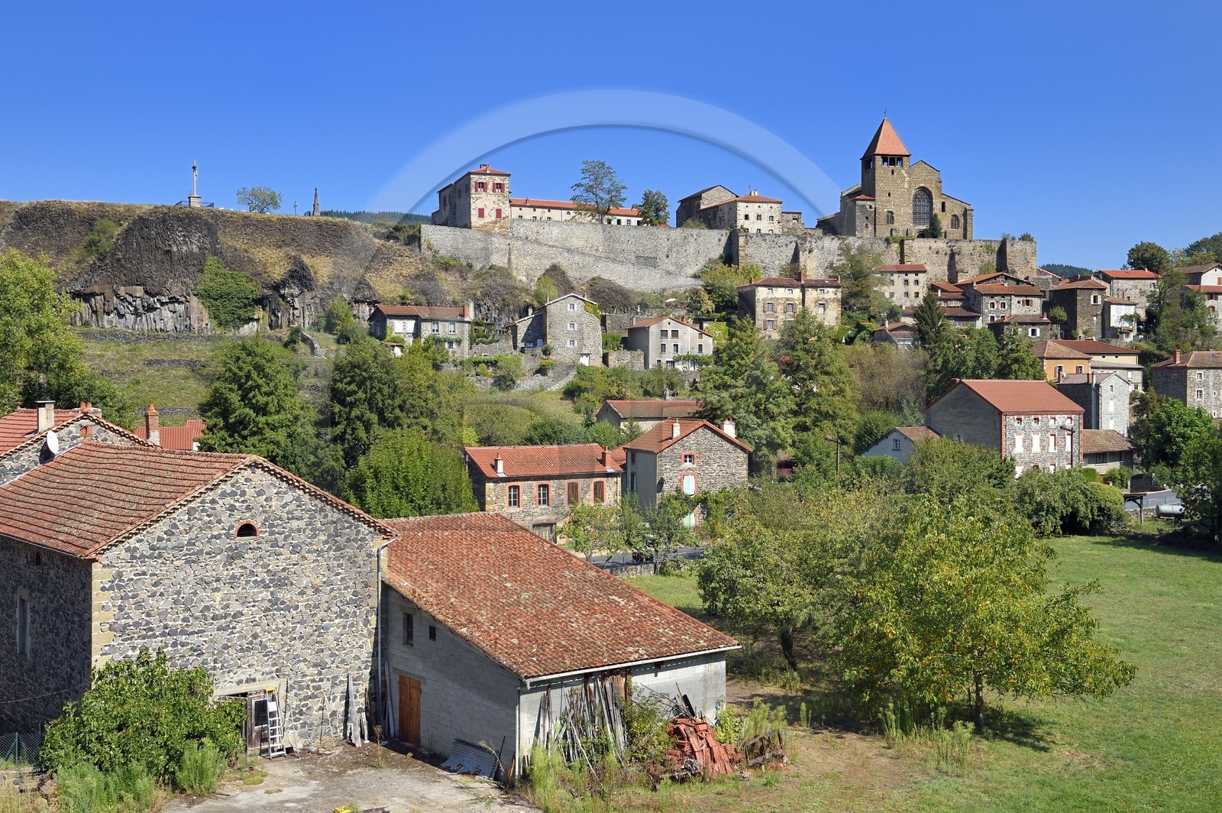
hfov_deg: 46.4
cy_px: 406
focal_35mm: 42
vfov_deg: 31.8
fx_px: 1424
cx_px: 611
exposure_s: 1/250
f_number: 11
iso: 200
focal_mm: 42
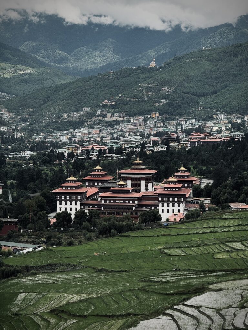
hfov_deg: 12.3
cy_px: 165
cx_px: 124
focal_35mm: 120
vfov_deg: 16.4
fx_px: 1146
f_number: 2.8
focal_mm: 15.66
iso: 50
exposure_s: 1/464
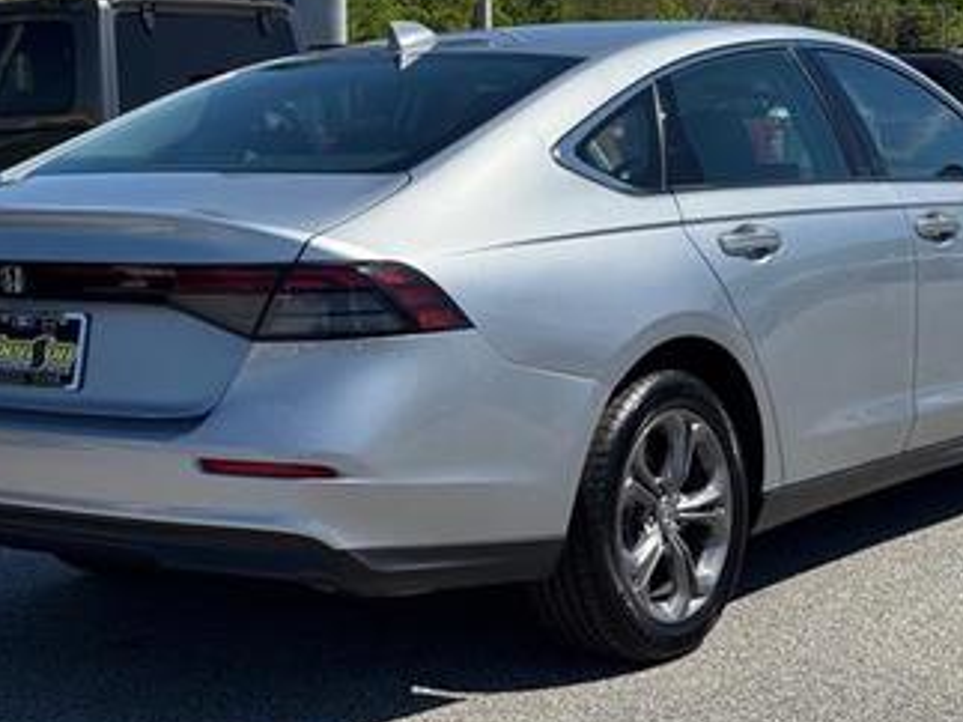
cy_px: 325
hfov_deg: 26.0
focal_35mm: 75
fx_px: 2086
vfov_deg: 19.6
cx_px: 501
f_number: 1.78
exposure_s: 1/4608
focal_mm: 6.76
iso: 64
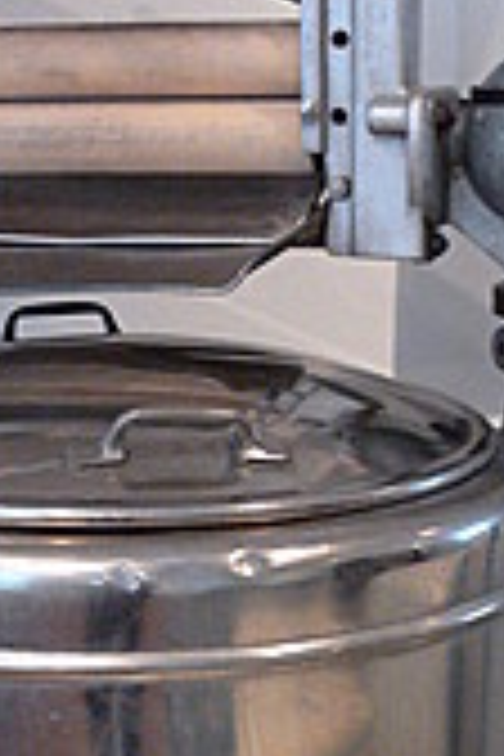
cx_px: 212
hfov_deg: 13.2
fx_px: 2184
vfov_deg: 19.2
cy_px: 734
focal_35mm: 104
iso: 200
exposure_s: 1/15
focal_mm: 7.4
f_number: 2.8
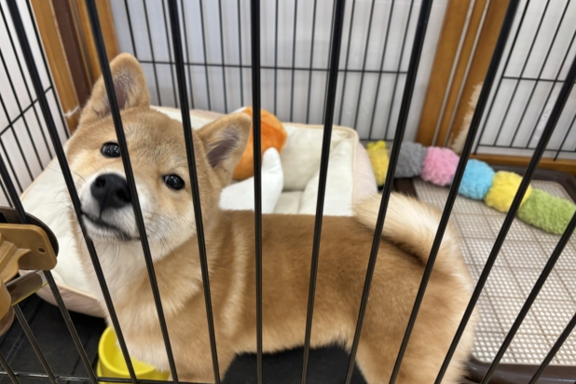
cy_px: 210
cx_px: 286
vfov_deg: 46.3
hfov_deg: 65.5
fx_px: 448
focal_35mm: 28
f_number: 1.6
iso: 160
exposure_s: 1/50
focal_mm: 5.96
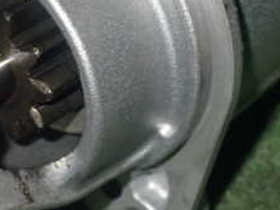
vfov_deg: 11.0
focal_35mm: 134
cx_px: 129
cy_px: 24
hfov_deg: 14.7
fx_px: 1084
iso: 640
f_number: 9
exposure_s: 1/50
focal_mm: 9.01
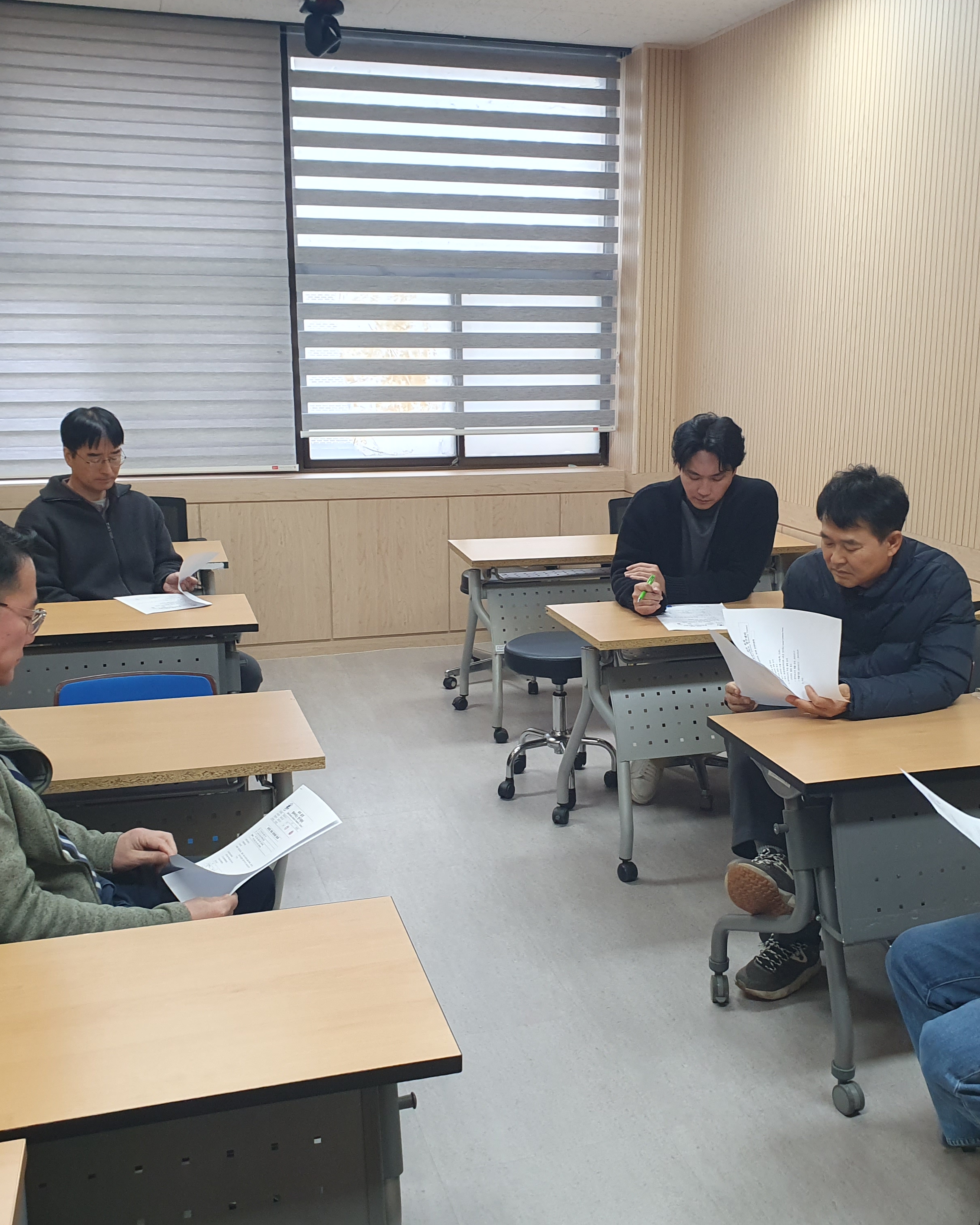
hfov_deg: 43.3
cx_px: 539
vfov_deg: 52.8
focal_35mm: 34
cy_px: 610
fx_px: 1233
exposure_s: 1/60
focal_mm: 4.32
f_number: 2.4
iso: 250
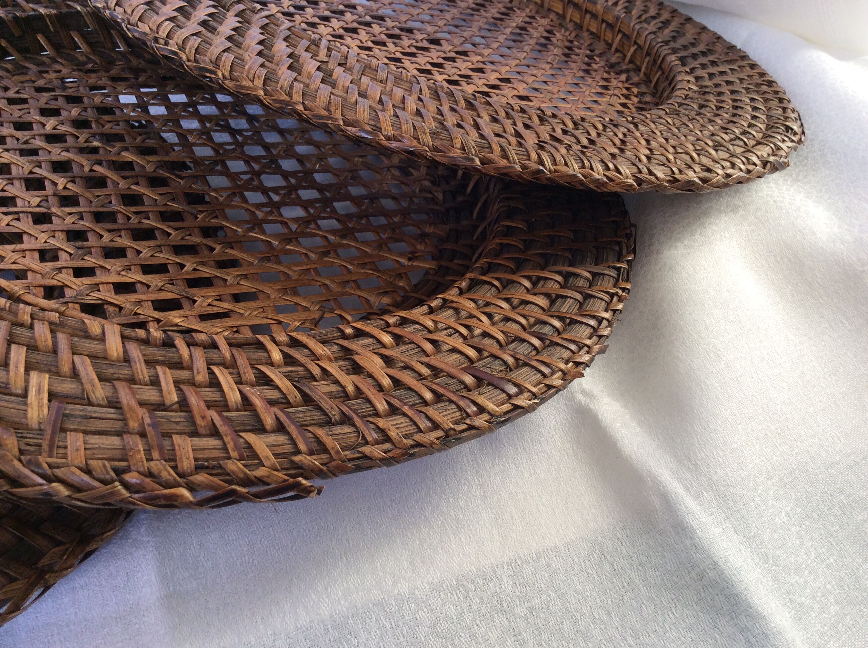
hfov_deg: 56.9
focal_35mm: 32
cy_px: 324
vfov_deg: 44.1
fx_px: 801
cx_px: 434
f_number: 2.4
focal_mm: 3.3
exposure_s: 1/50
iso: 40
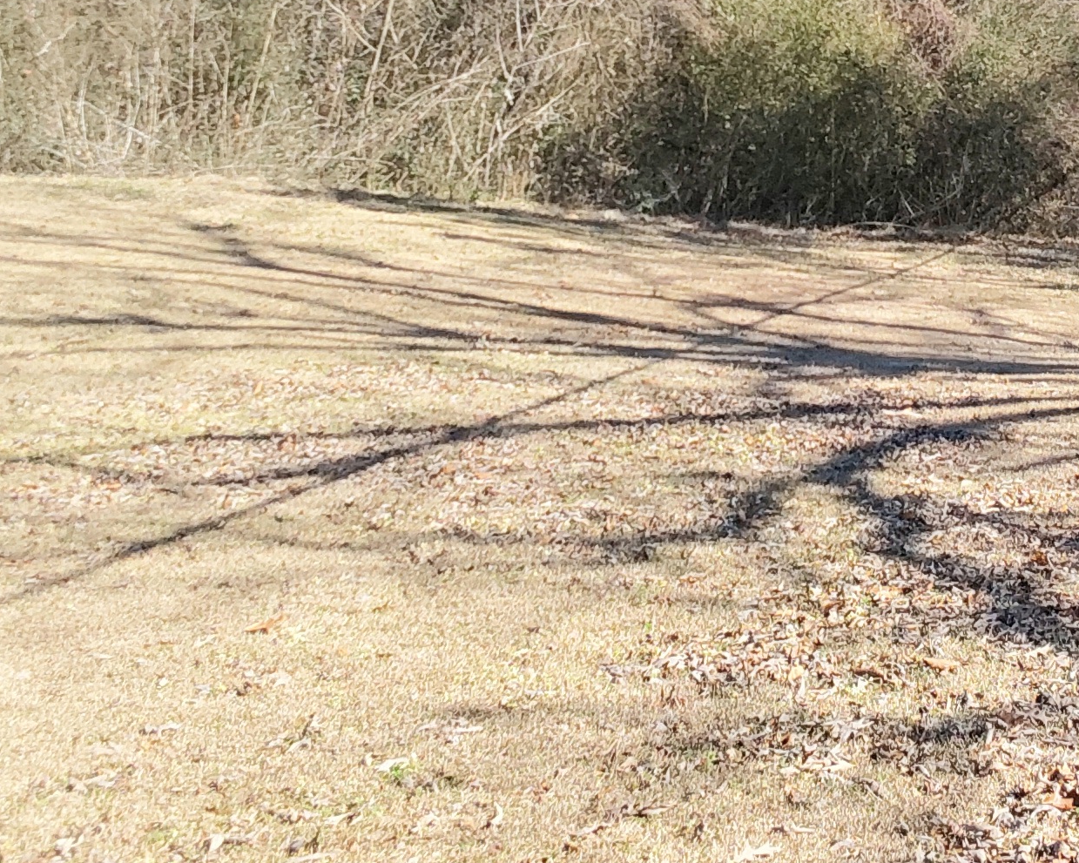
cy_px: 93
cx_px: 849
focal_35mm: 72
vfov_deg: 20.8
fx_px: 2299
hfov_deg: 26.0
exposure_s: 1/909
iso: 50
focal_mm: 2.91
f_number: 1.9
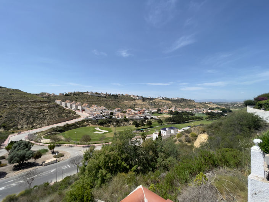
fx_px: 101
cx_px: 134
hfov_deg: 106.2
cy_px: 101
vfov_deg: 89.9
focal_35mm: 13
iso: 25
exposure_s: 1/1497
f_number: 2.4
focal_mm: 1.54
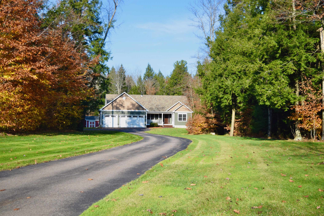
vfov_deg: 30.8
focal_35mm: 44
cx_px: 162
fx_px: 391
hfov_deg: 45.0
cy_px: 108
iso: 200
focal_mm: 29
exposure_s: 1/800
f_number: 4.2
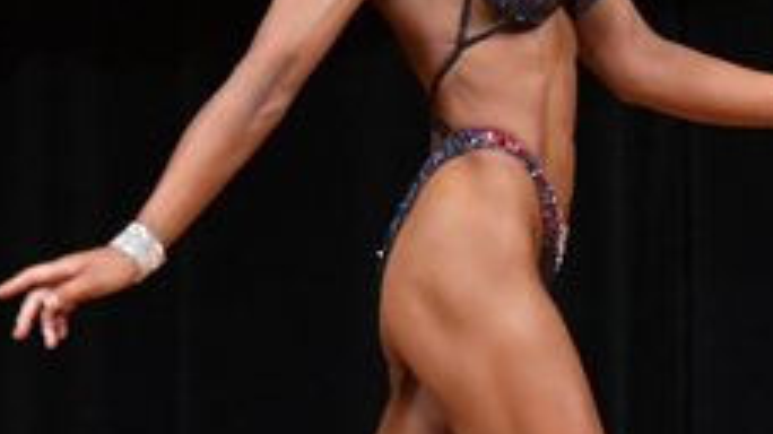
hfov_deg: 2.1
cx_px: 754
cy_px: 298
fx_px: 20815
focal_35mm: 1016
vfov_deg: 1.2
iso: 4000
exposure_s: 1/400
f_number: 5.6
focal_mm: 190
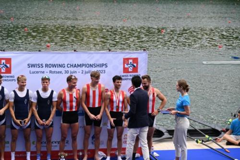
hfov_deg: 18.6
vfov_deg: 12.5
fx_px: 734
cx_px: 120
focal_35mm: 110
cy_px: 80
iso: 140
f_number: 6.3
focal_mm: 110
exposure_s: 1/250
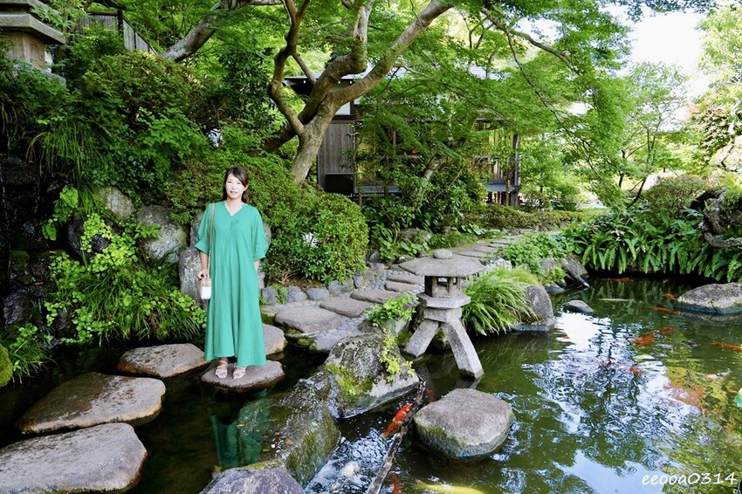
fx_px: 494
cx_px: 371
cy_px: 247
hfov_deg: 73.8
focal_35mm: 24
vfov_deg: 53.1
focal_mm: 24
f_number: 7.1
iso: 320
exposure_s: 1/100
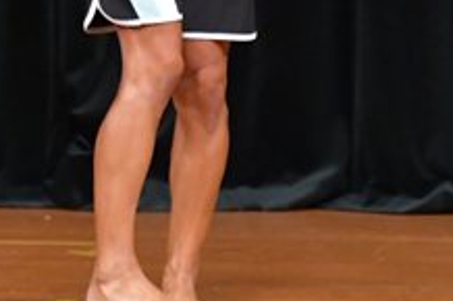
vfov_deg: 1.4
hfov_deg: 2.0
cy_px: -81
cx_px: 213
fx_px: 12750
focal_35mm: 1014
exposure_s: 1/400
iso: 5000
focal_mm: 190
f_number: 5.6
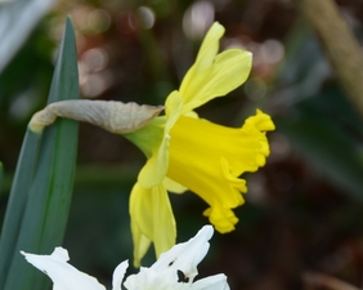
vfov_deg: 3.8
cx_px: 160
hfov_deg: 4.8
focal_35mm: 405
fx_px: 4347
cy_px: 249
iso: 360
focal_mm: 135
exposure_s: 1/60
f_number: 10
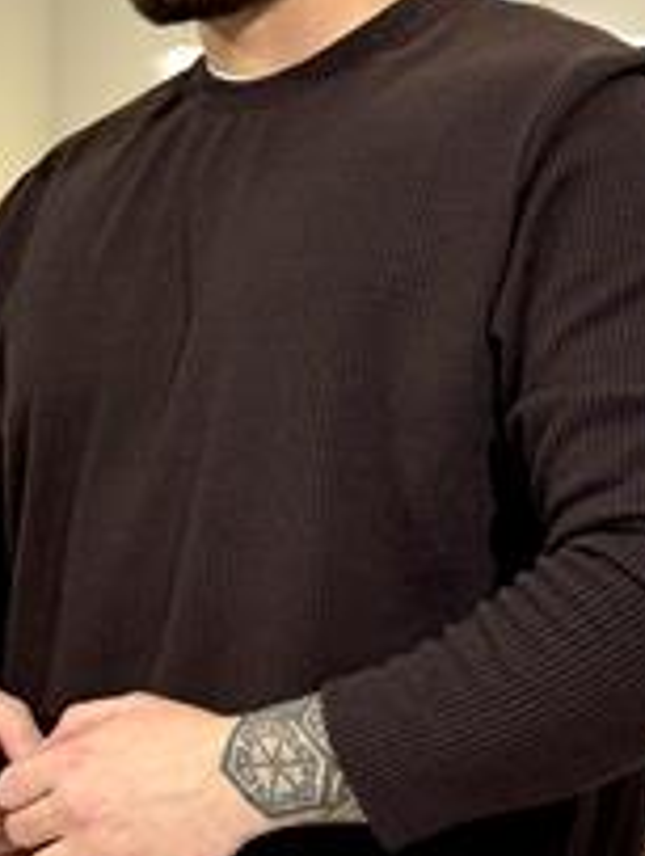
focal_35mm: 110
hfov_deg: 13.5
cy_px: 489
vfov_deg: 17.8
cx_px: 299
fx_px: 2724
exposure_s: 1/100
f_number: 1.78
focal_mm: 6.76
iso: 100
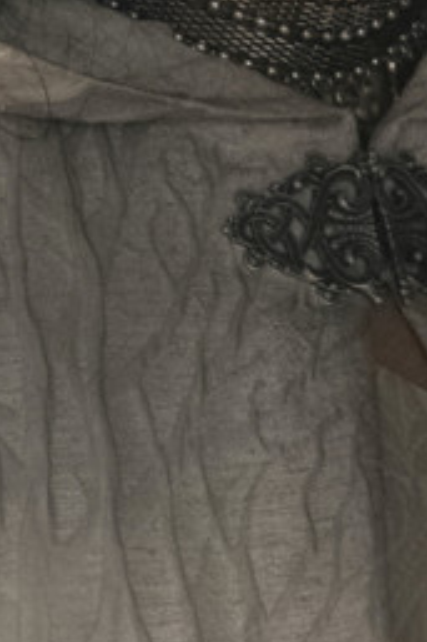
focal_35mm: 492
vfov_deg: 4.2
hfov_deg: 2.8
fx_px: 8765
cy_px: 774
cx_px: 292
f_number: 2.8
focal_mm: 74
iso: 5000
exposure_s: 1/100
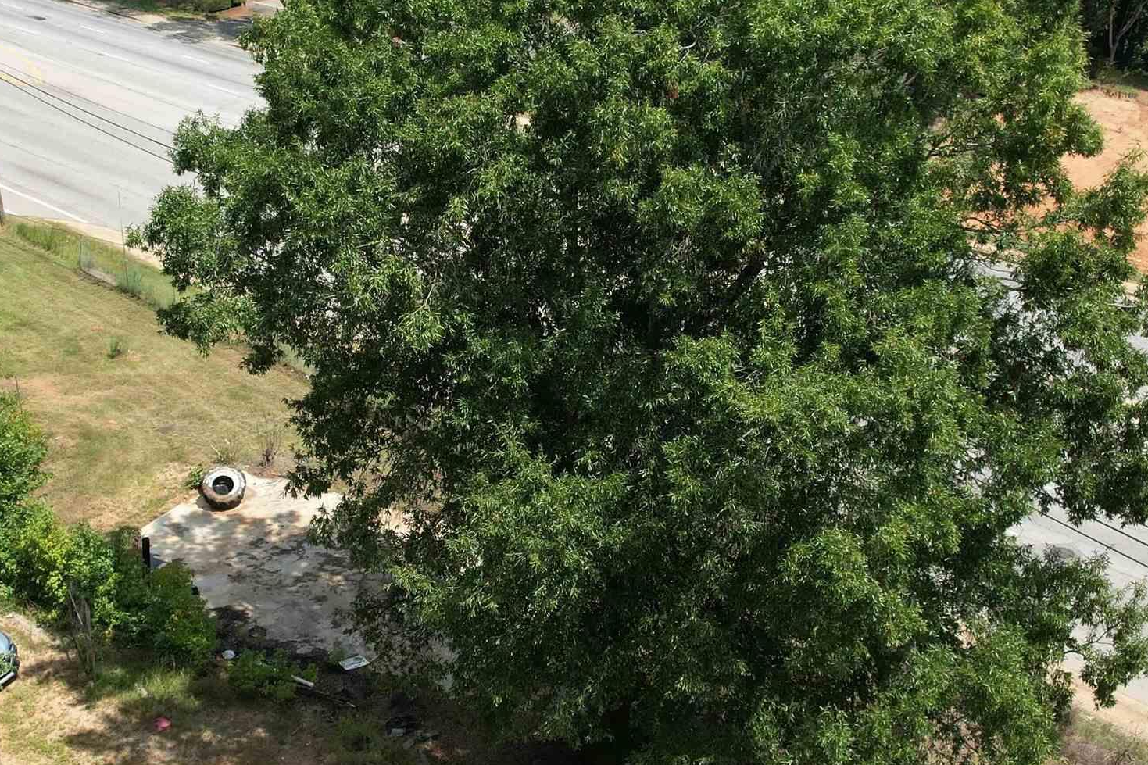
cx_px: 553
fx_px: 1467
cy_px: 424
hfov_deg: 42.7
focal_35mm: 46
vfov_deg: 29.2
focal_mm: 8.38
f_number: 2.8
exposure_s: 1/1500
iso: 100
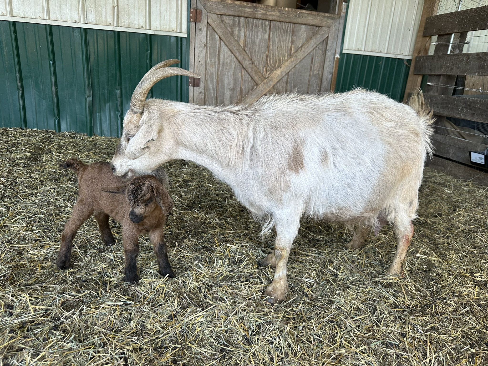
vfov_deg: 56.8
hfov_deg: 71.6
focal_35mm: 24
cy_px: 183
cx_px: 244
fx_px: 338
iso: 80
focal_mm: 6.86
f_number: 1.78
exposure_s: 1/426
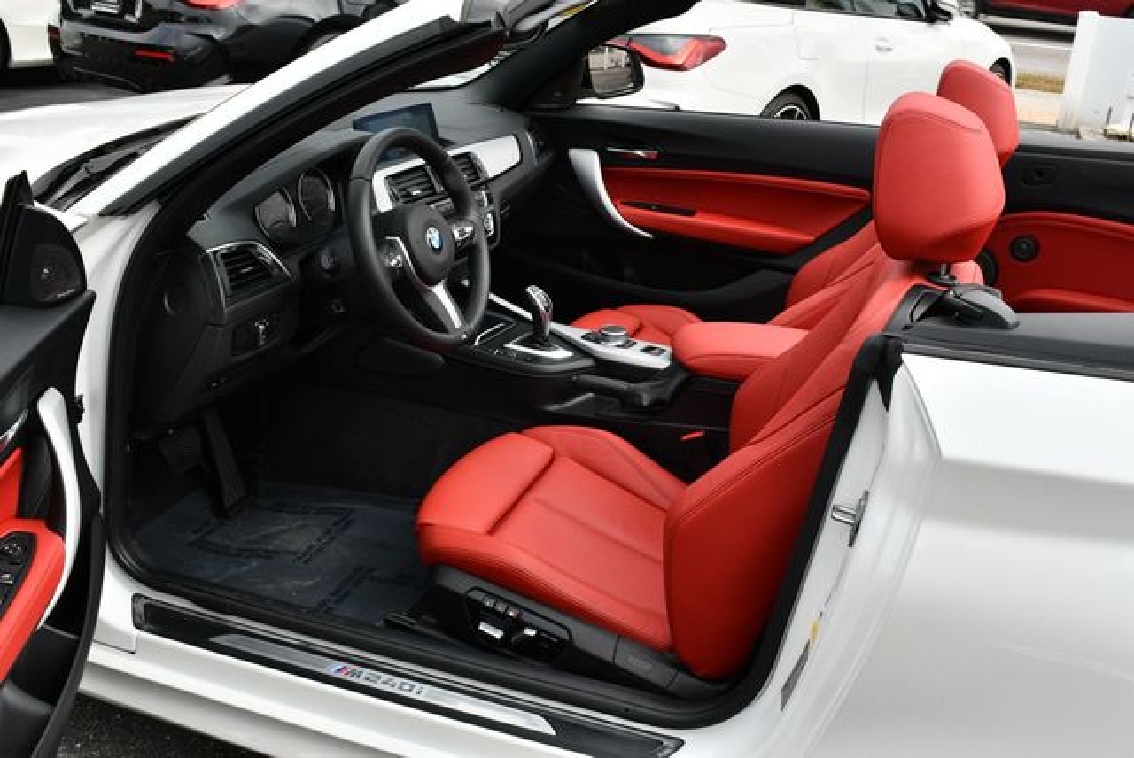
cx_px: 567
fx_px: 1135
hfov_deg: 53.1
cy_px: 379
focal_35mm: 36
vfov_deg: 36.9
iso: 140
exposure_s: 1/250
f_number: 8
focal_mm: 18
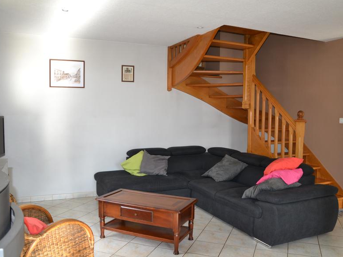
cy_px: 128
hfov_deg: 60.0
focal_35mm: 30
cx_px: 178
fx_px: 297
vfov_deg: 46.8
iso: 400
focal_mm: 18
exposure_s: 1/60
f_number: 4
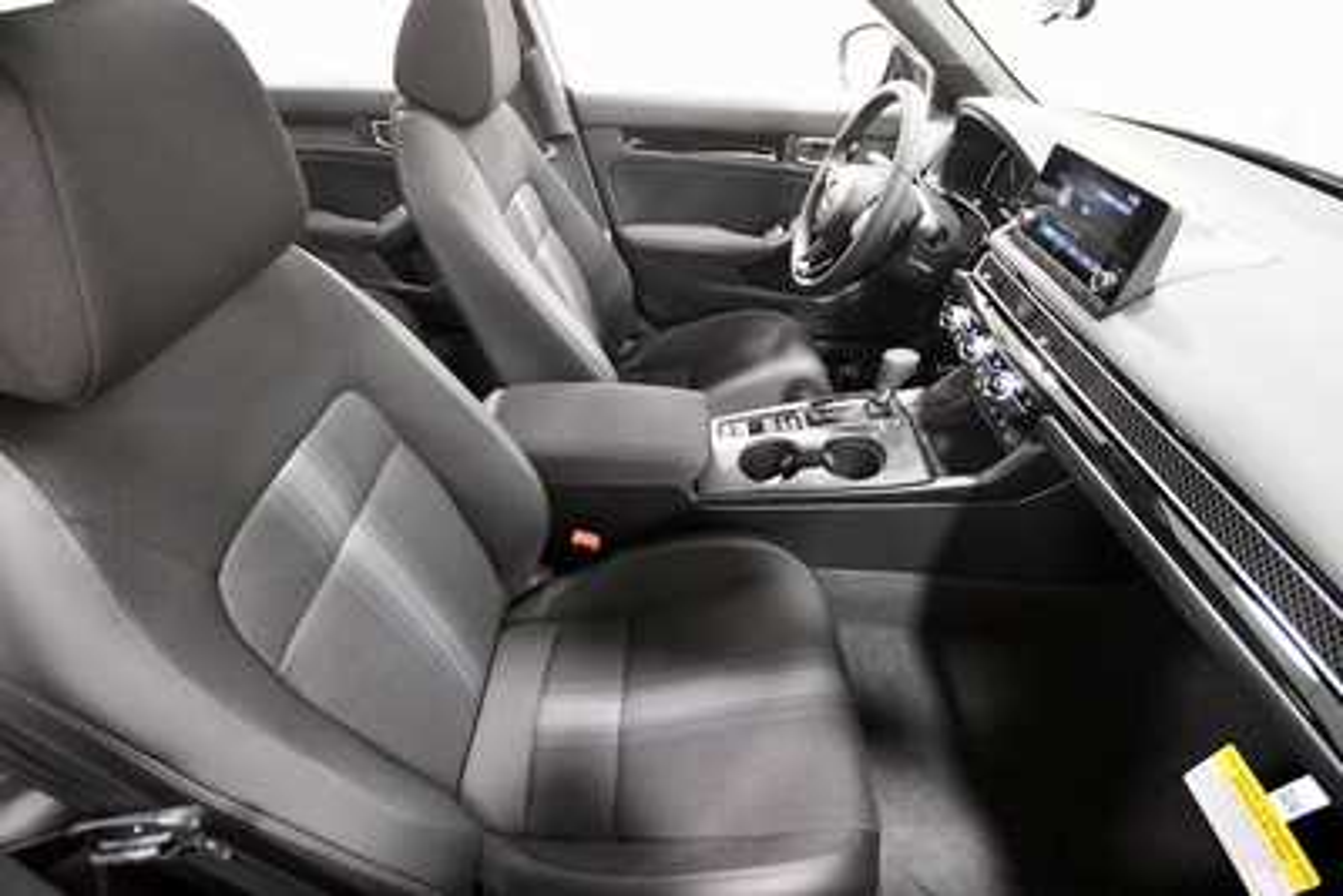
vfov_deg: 67.4
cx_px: 672
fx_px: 672
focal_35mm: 18
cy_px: 448
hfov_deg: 90.0
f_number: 4.5
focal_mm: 12
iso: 4500
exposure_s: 1/60
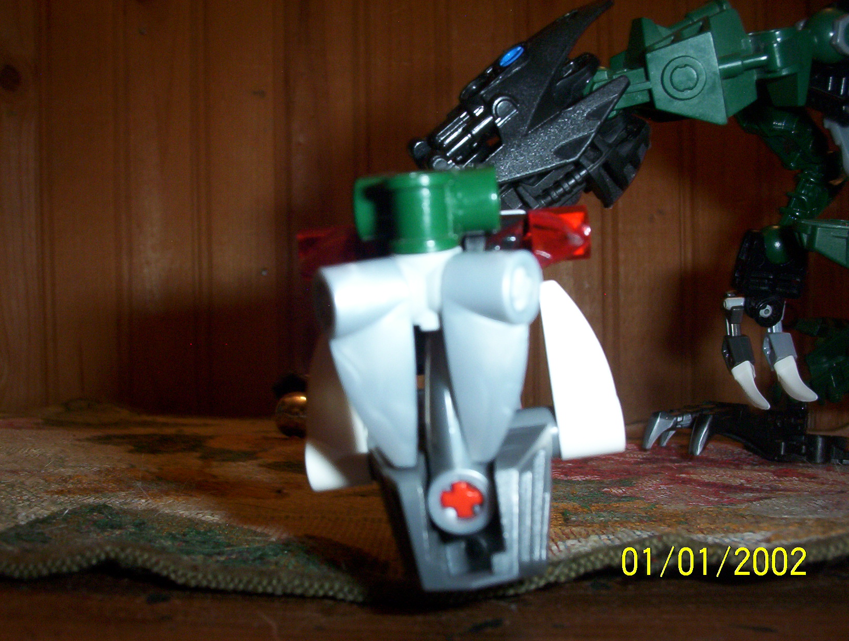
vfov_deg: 37.0
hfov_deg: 47.8
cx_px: 424
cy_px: 320
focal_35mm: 39
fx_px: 959
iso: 140
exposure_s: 1/30
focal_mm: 6
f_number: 4.5
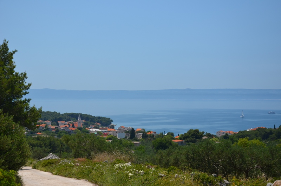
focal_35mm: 72
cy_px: 93
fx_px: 561
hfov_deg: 28.1
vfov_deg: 18.8
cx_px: 140
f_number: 8
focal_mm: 48
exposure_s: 1/250
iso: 140
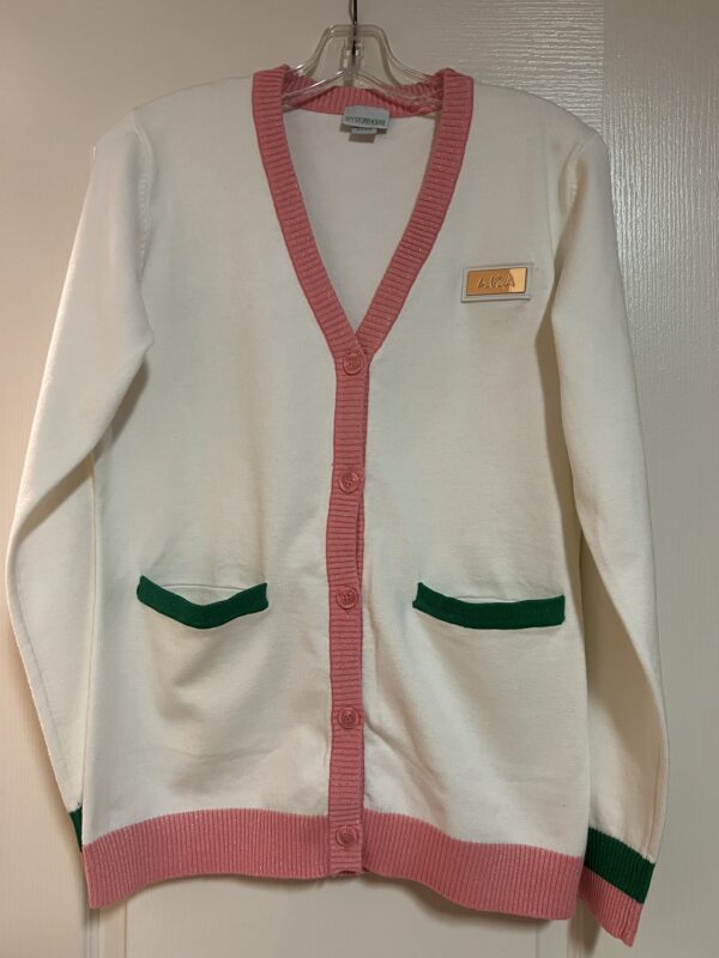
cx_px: 360
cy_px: 479
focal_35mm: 26
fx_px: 720
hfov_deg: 53.1
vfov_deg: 67.3
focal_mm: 5.7
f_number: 1.5
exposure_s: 1/60
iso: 320
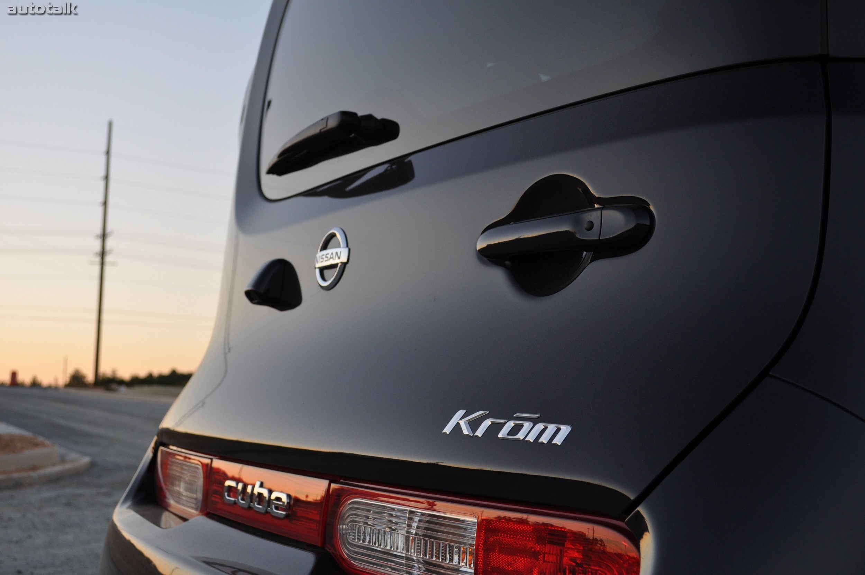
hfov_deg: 43.6
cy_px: 288
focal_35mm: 45
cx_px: 432
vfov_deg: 29.8
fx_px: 1080
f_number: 5.6
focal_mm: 30
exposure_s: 1/125
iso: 400
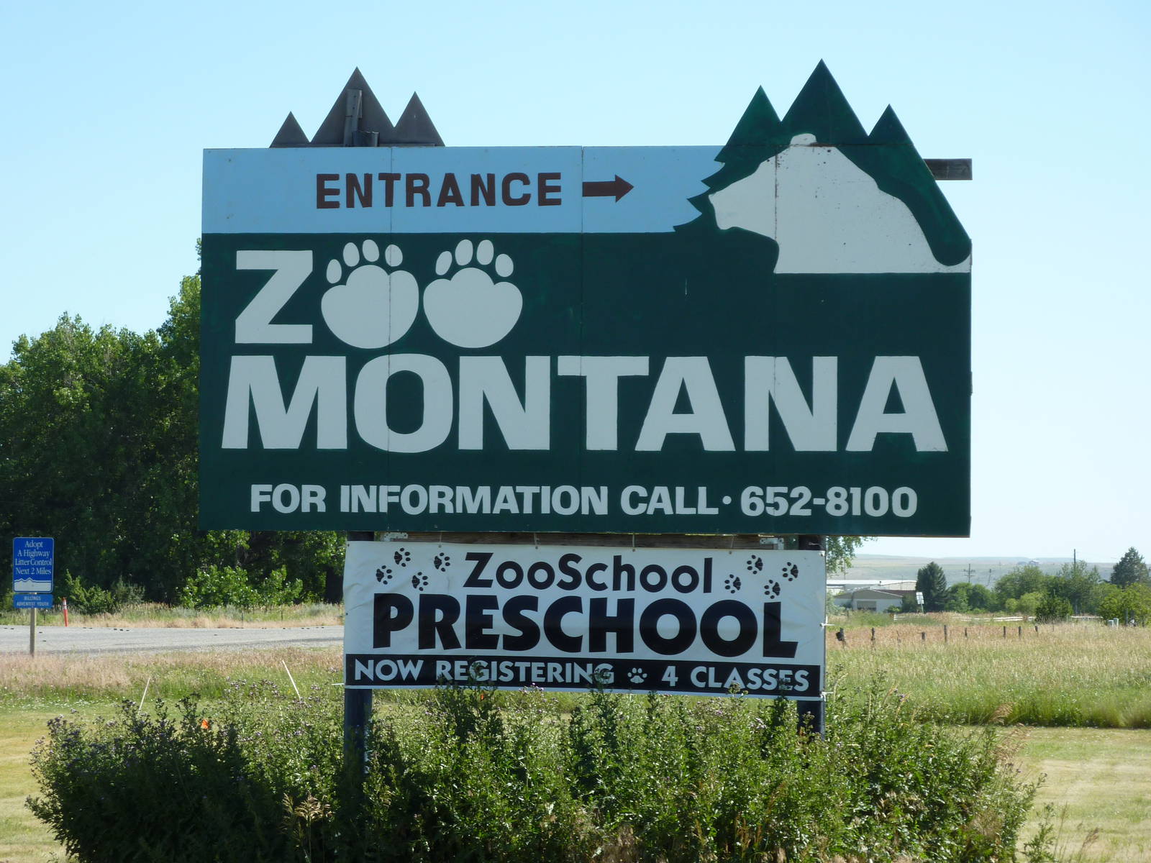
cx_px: 576
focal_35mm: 111
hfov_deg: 17.7
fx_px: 3691
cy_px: 432
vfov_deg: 13.3
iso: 80
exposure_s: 1/320
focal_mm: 18.2
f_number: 4.4
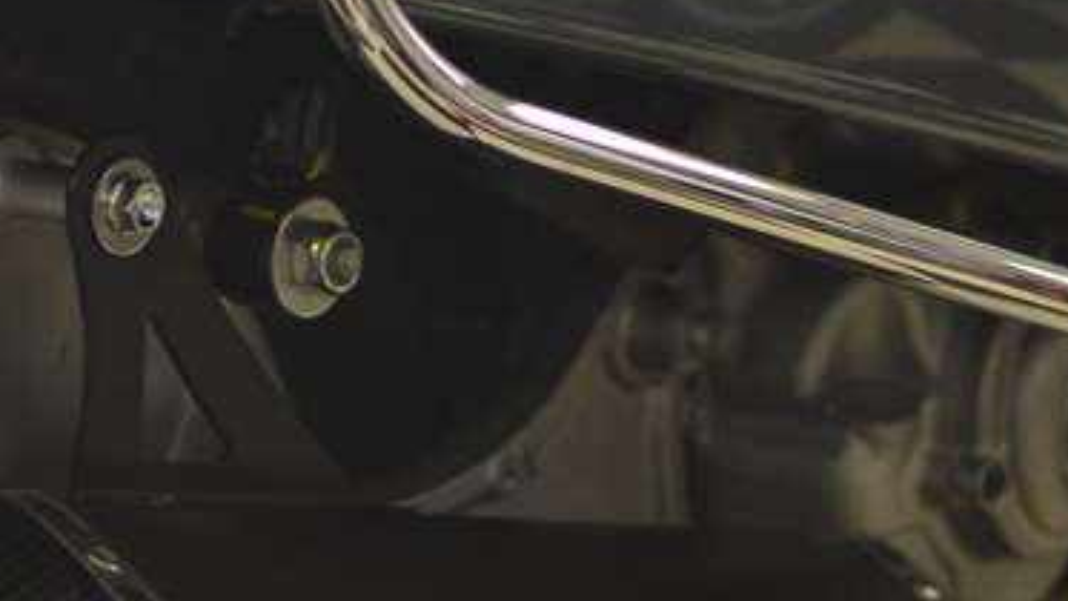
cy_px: 448
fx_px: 5348
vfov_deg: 6.4
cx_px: -3
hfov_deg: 11.3
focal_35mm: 189
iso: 200
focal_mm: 35
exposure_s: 1/100
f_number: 1.8
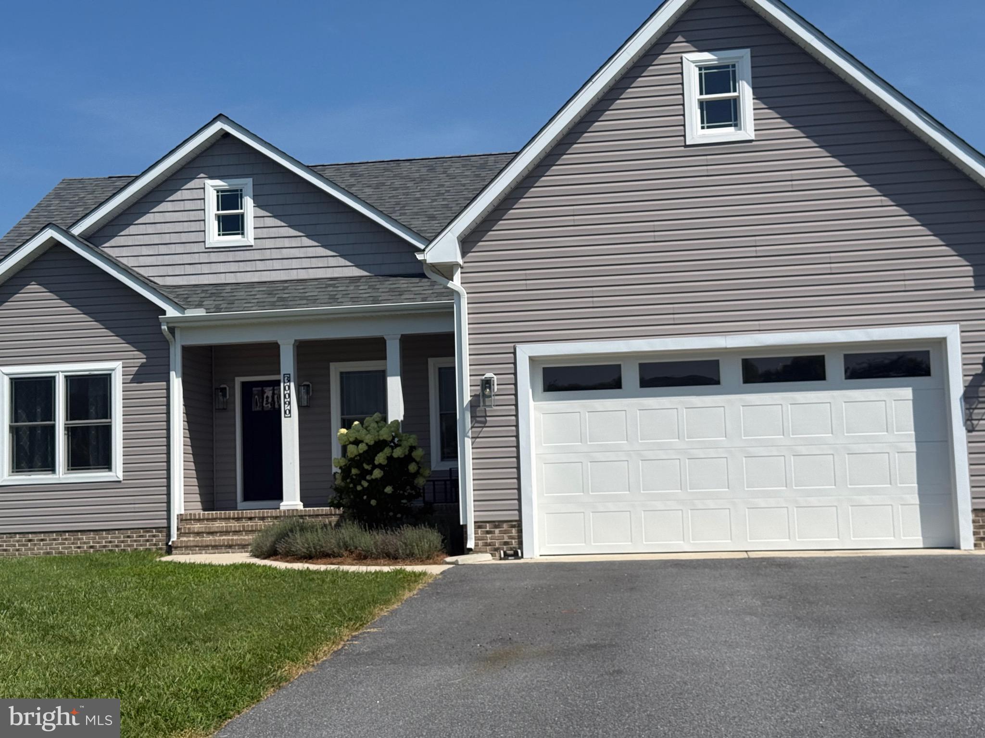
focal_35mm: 48
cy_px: 369
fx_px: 1366
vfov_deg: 30.3
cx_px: 492
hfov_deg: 39.7
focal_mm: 6.76
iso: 64
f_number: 1.78
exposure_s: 1/7874
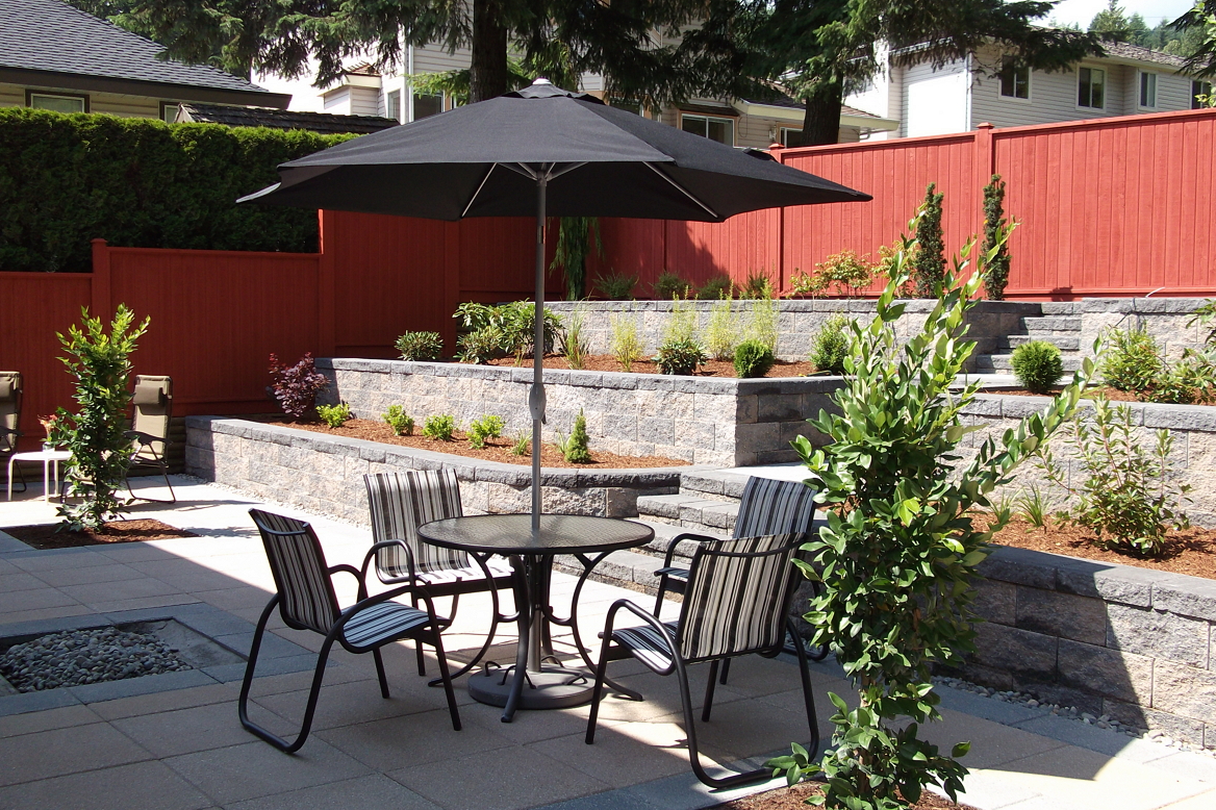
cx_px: 598
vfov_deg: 42.3
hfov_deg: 60.3
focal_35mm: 31
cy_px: 407
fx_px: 1047
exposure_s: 1/2747
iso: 25
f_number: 2.2
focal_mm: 4.15
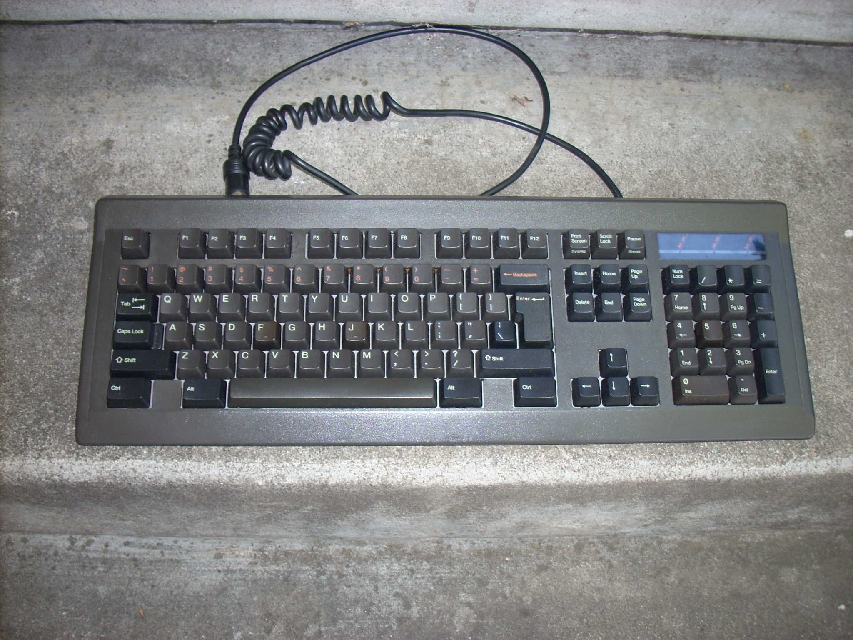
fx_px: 912
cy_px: 320
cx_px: 426
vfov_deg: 38.7
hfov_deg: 50.1
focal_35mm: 37
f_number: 2.8
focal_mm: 6.2
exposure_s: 1/30
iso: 64
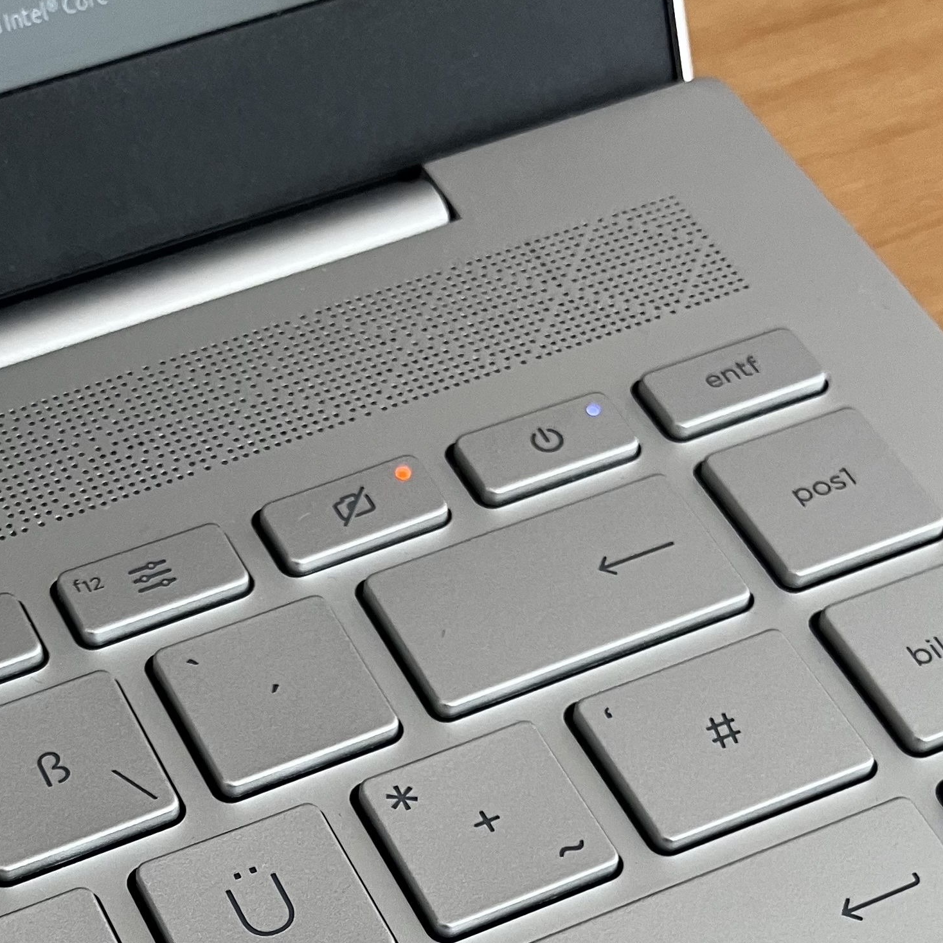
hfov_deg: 25.1
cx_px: 259
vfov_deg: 23.7
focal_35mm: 68
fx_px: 2096
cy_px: 1046
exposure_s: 1/79
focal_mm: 3.99
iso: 80
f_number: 1.8
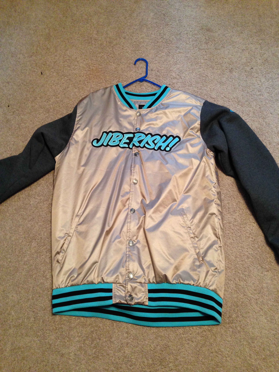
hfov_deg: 42.9
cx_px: 140
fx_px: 355
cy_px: 186
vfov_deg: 55.4
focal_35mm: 33
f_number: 2.4
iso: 250
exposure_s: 1/20
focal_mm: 4.12
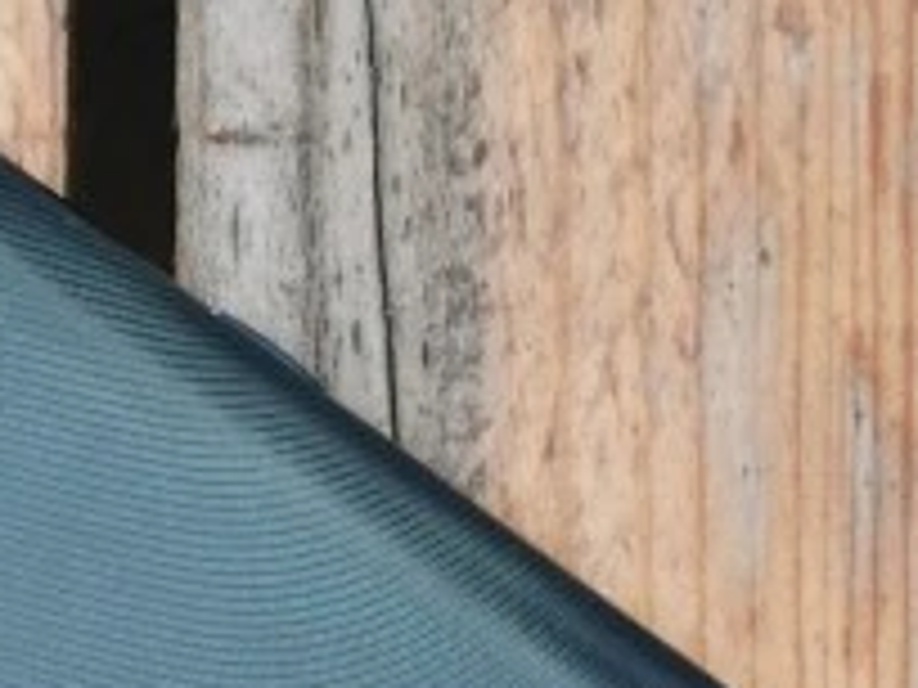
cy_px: 913
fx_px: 5728
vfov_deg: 6.8
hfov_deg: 9.1
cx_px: 202
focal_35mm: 216
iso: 50
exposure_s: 1/102
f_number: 1.6
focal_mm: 5.56
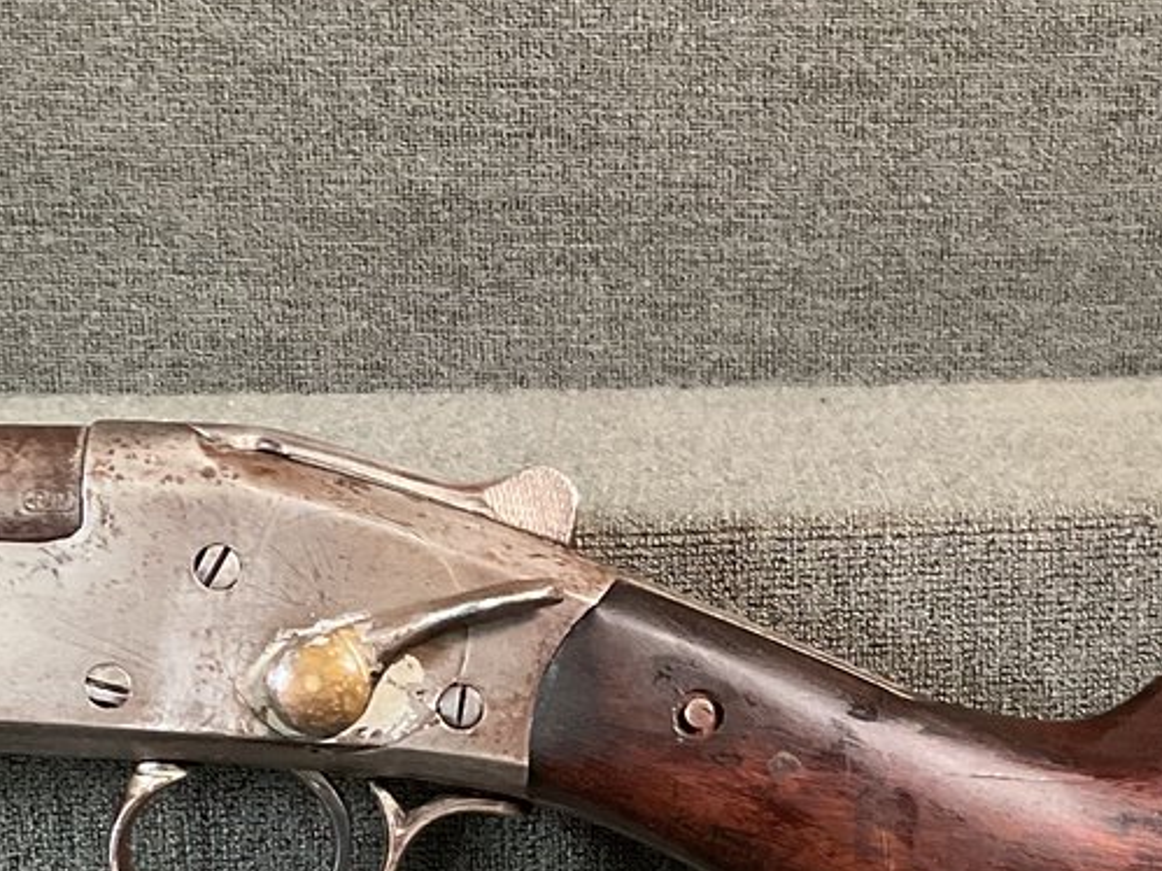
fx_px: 2953
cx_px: 830
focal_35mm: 88
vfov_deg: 16.5
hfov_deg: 22.1
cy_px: 805
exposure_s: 1/60
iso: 200
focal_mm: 3
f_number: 1.8
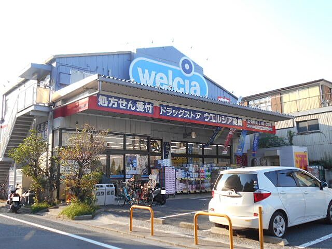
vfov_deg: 41.8
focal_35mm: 34
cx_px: 166
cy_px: 124
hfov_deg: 54.0
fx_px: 326
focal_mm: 5.8
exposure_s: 1/200
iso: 80
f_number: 3.6
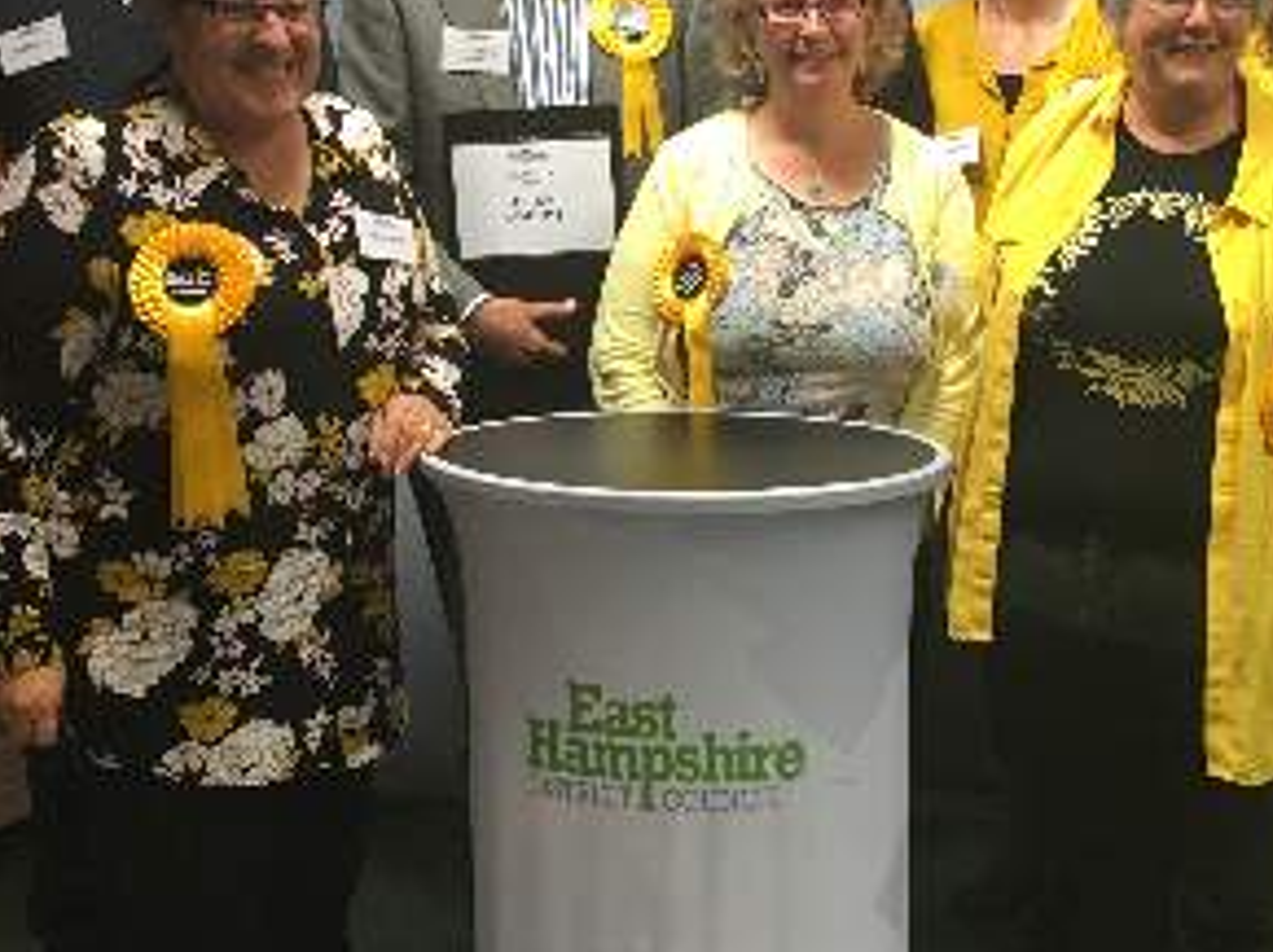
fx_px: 2094
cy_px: 358
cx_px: 821
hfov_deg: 33.6
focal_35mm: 57
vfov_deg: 25.5
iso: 125
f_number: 2.2
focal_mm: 4.15
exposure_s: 1/33
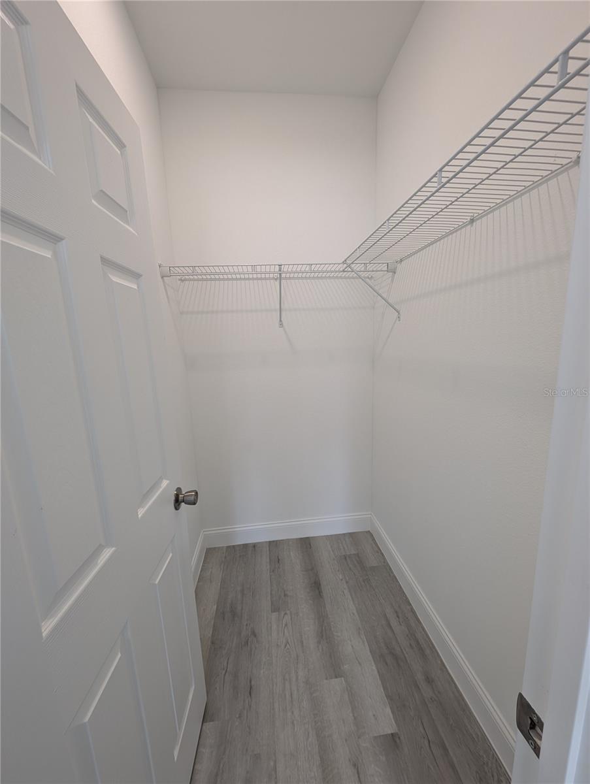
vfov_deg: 110.5
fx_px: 272
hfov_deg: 94.6
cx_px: 295
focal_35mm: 12
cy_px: 392
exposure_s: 1/40
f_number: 1.95
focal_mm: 2.23
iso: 48
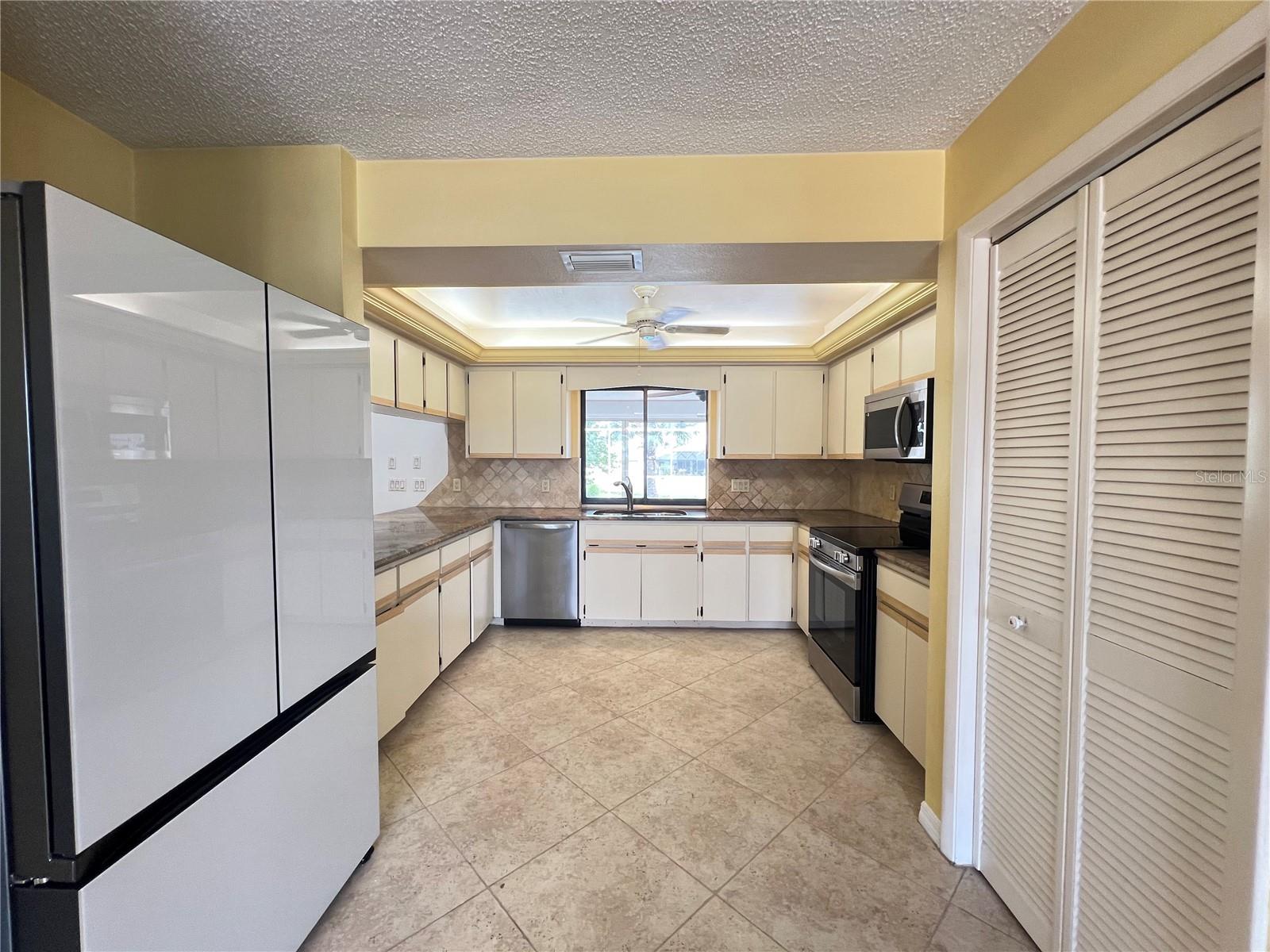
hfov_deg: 106.2
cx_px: 635
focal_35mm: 13
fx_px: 477
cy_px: 476
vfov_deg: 89.9
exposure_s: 1/60
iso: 160
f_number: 1.8
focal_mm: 1.57
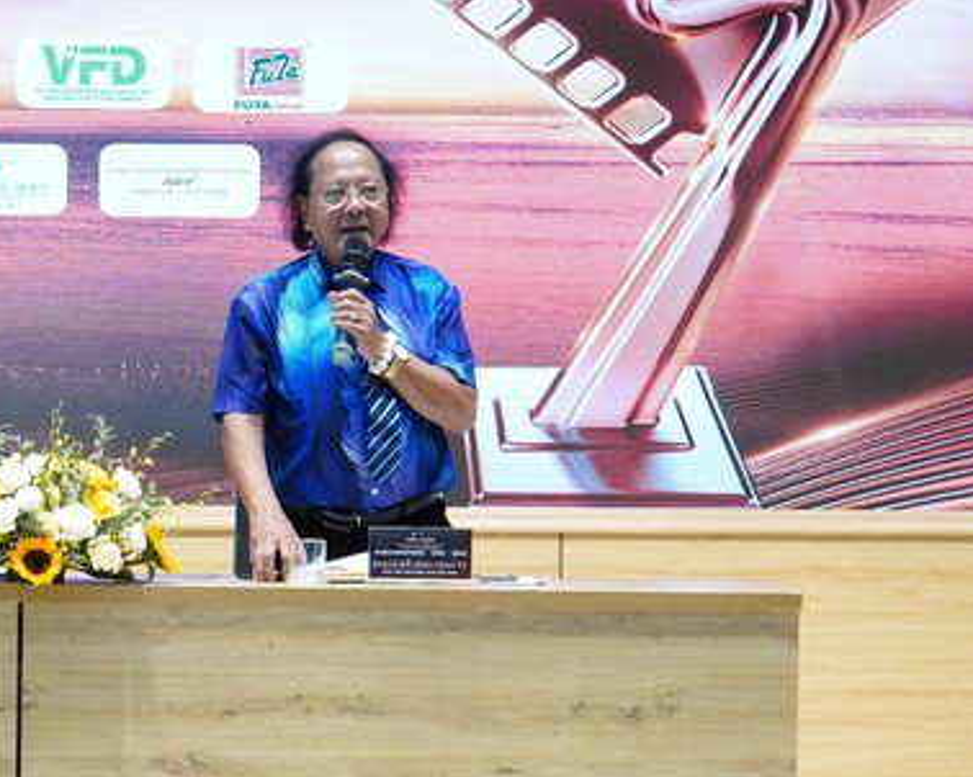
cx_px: 136
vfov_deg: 10.9
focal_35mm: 141
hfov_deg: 13.6
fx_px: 4058
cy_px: 179
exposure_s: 1/125
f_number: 4.5
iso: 1250
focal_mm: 44
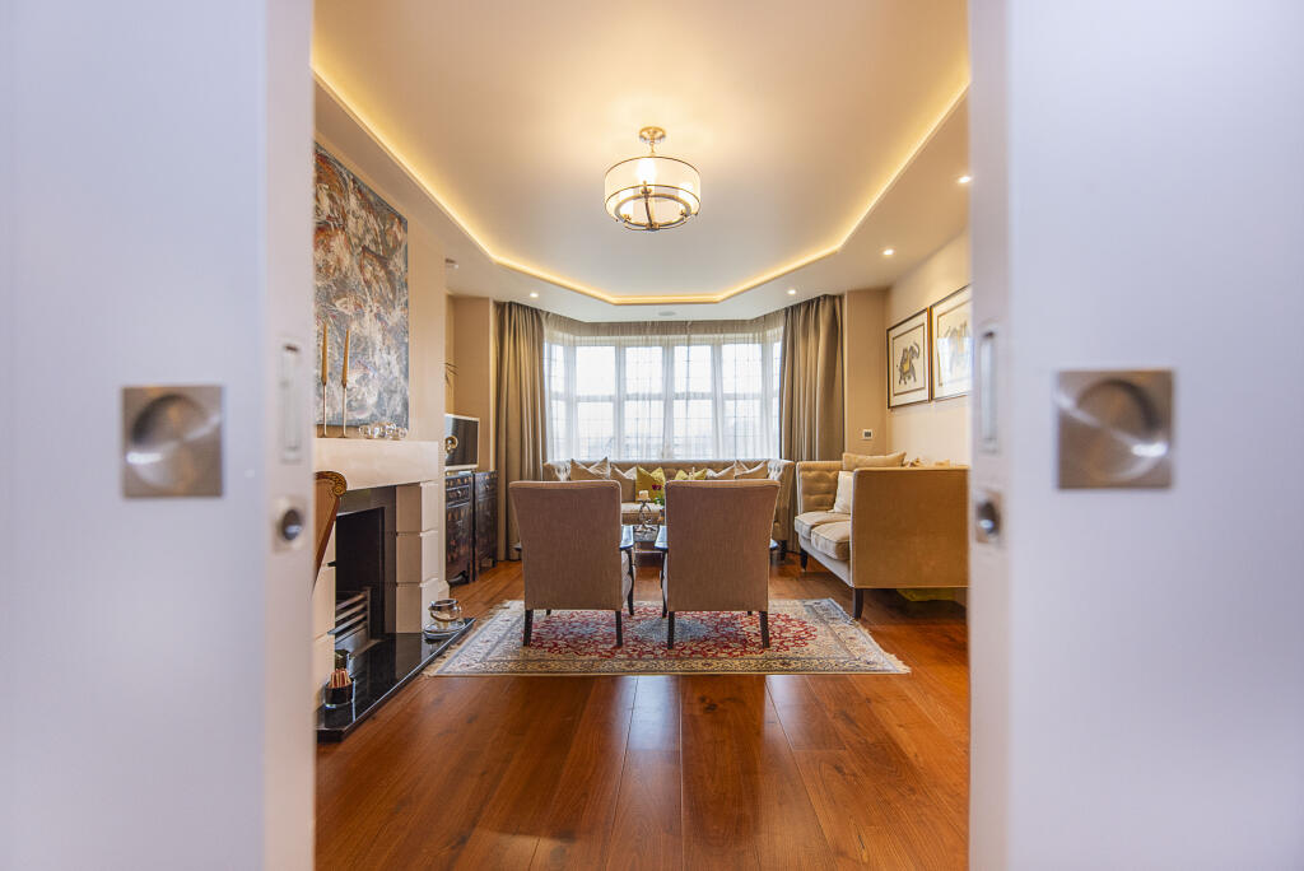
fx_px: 507
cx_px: 652
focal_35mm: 14
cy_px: 436
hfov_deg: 104.2
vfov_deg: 81.3
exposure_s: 1/100
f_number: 2.8
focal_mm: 14
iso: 500
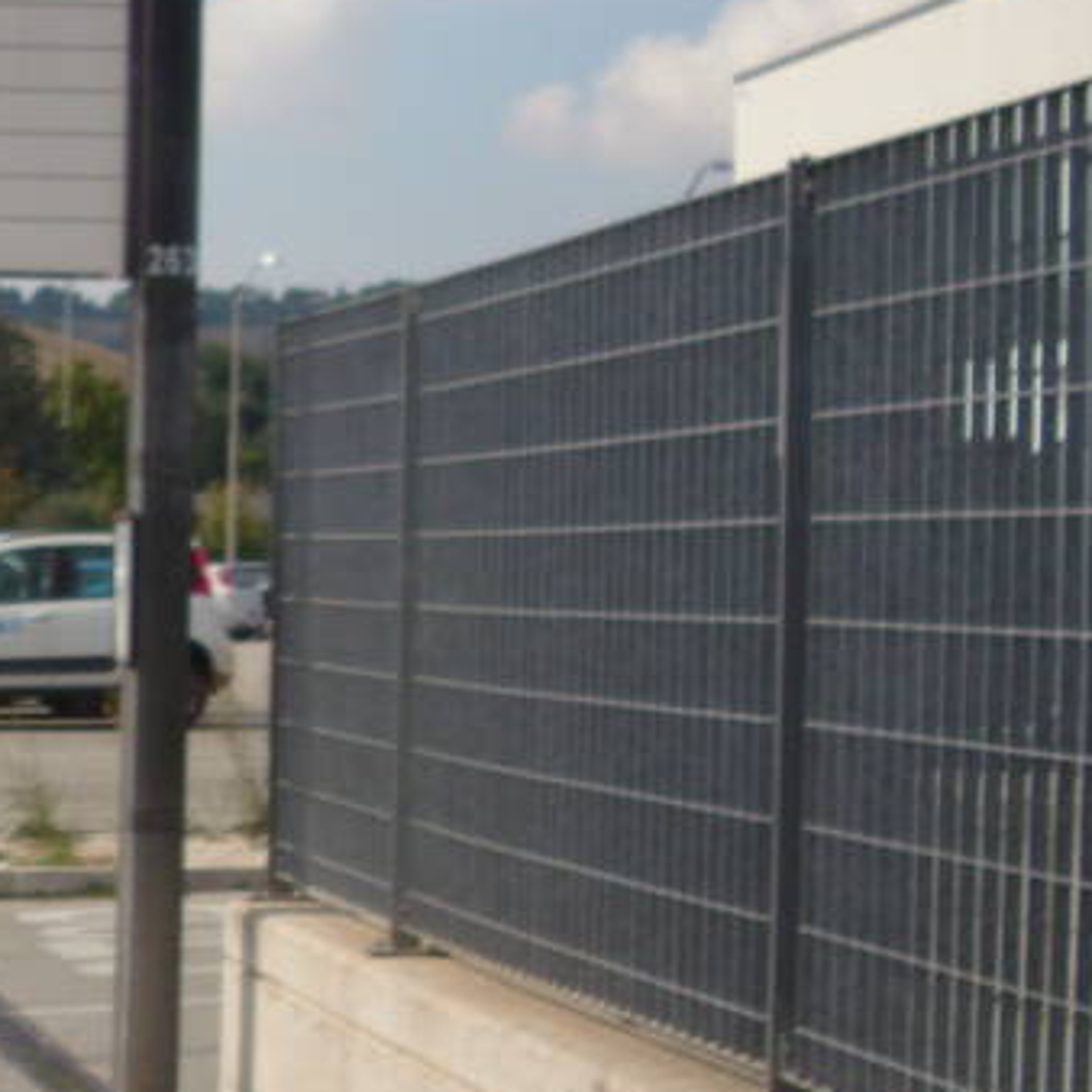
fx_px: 3533
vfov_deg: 17.6
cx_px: -275
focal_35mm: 99
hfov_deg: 16.7
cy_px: 572
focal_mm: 6.2
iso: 100
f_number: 2.8
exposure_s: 1/2000
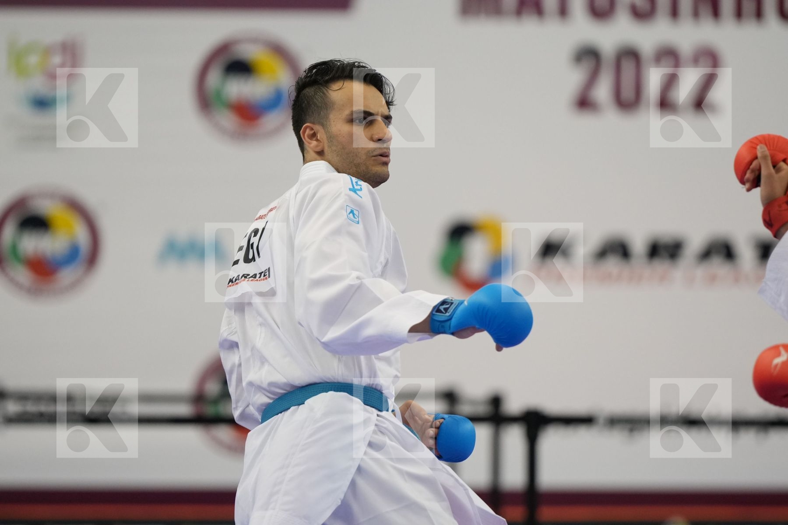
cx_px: 394
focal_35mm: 273
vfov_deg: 5.0
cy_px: 262
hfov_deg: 7.5
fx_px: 5975
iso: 2000
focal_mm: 182
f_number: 2.8
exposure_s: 1/1000
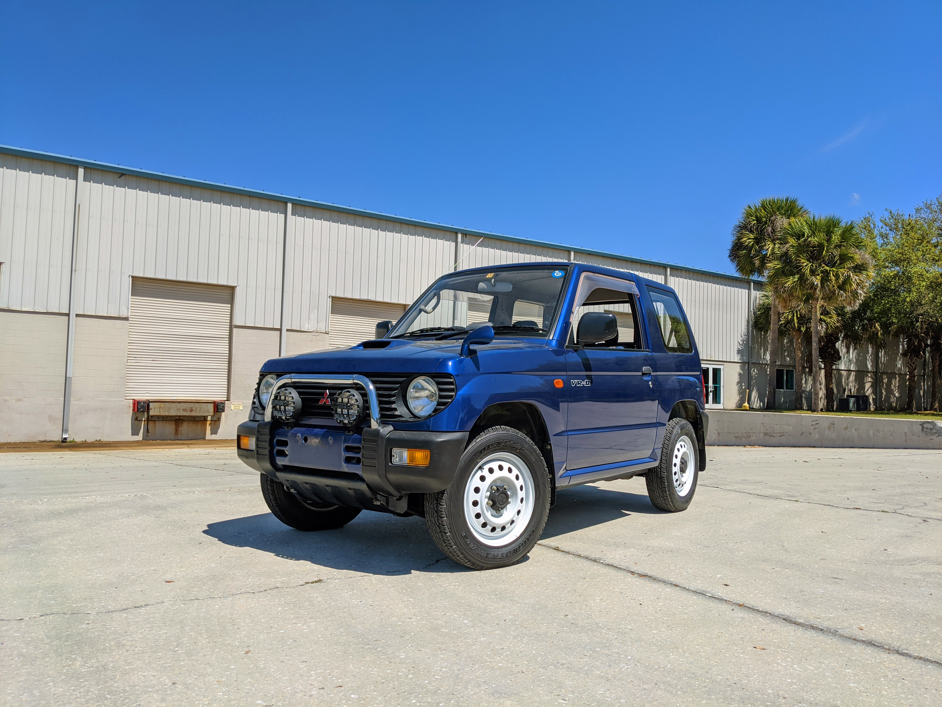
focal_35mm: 27
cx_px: 471
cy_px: 354
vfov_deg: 51.4
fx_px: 735
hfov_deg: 65.3
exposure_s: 1/4695
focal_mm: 4.38
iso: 78
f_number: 1.73
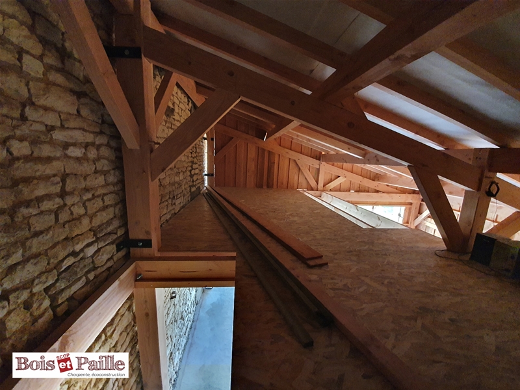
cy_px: 195
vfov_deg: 89.9
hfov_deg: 106.2
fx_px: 195
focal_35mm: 13
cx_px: 260
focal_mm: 1.8
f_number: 2.2
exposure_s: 1/30
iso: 640
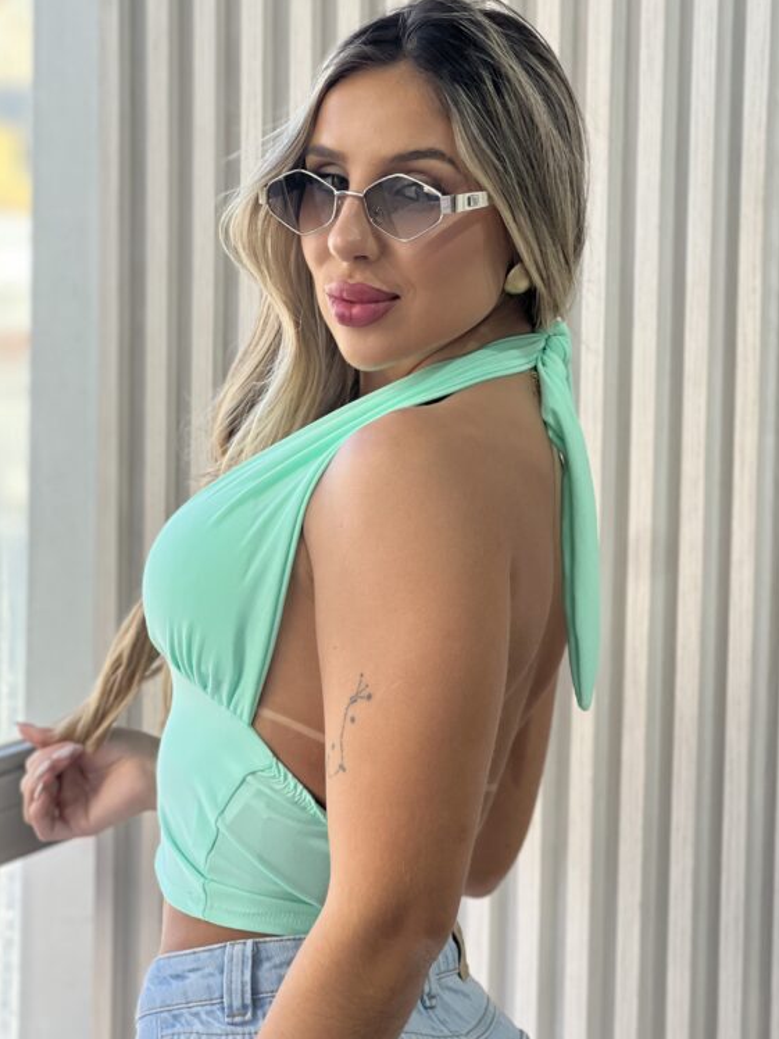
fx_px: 2881
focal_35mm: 96
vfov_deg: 20.4
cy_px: 554
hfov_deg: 15.4
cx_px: 436
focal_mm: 9
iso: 100
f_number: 2.8
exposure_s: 1/120
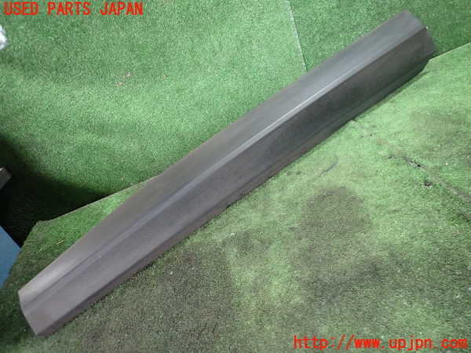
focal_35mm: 25
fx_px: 340
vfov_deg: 54.9
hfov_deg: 69.4
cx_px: 236
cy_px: 176
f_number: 2
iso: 400
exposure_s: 1/30
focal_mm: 4.5
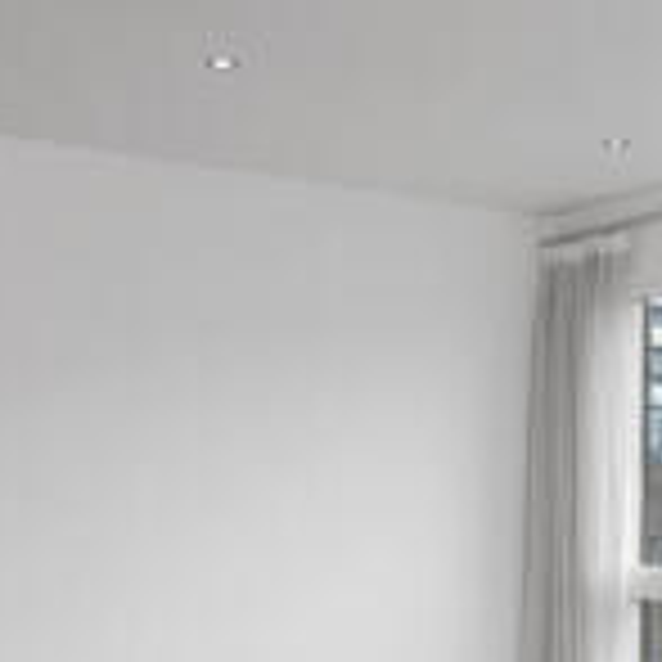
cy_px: 601
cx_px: 441
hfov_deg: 26.0
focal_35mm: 66
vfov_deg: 25.3
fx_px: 1428
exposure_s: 1/125
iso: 200
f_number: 5
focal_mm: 24
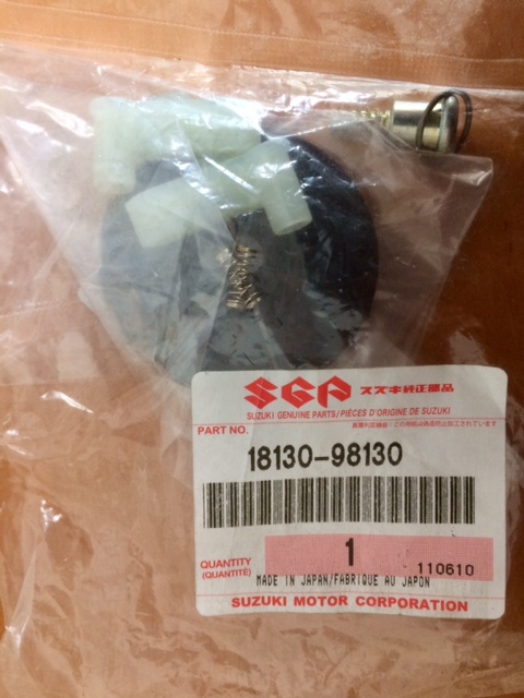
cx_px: 262
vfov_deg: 61.7
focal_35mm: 29
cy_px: 349
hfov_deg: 48.2
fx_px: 585
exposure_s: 1/33
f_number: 2.2
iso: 80
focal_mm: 4.15
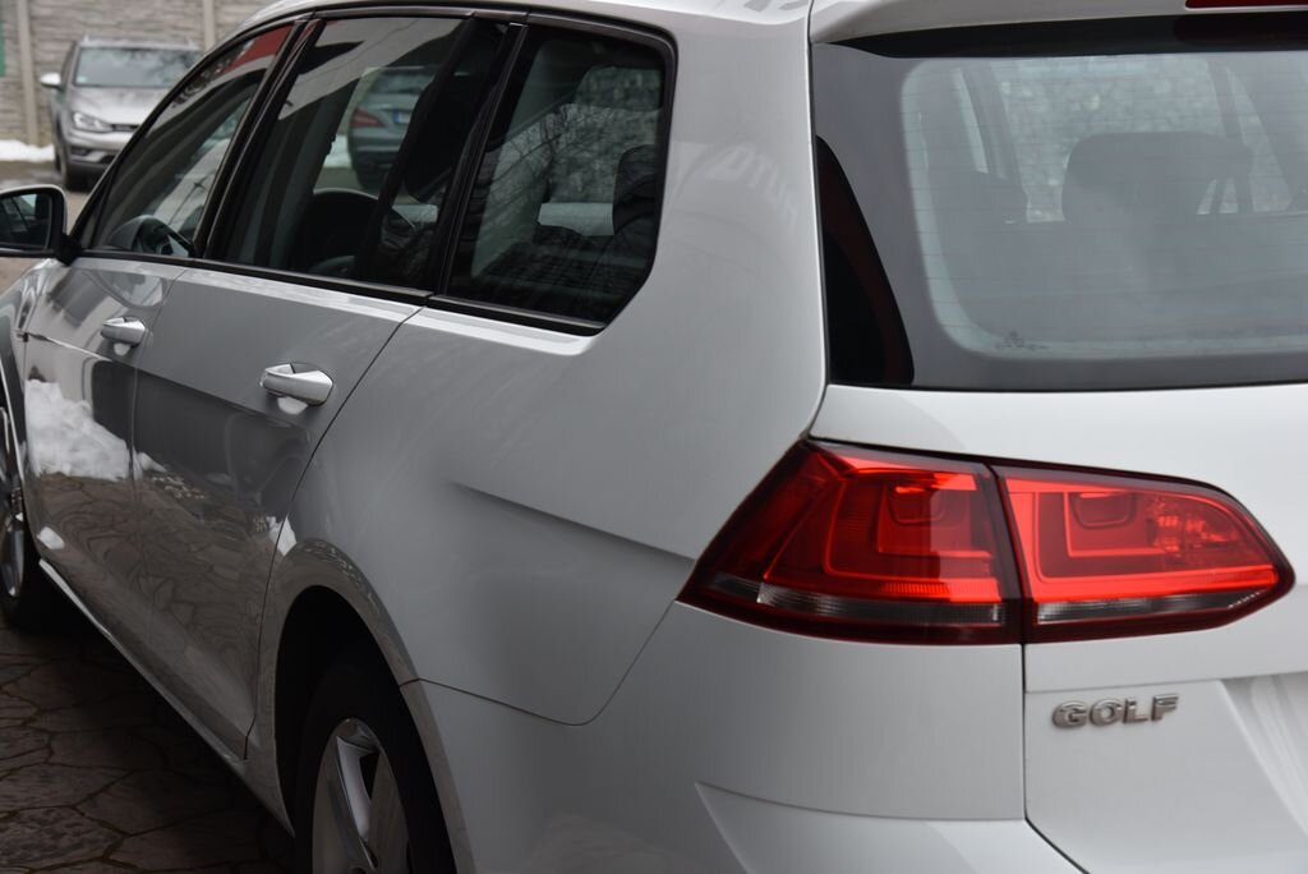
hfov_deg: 36.2
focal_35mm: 55
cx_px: 654
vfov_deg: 24.7
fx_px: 1999
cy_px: 437
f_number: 7.1
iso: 500
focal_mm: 55
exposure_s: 1/160
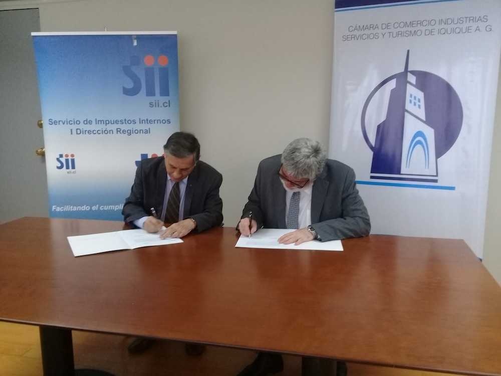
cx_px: 250
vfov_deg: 45.4
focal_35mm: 31
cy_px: 188
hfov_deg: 58.4
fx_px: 449
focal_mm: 3.3
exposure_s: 1/33
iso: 160
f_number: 2.2
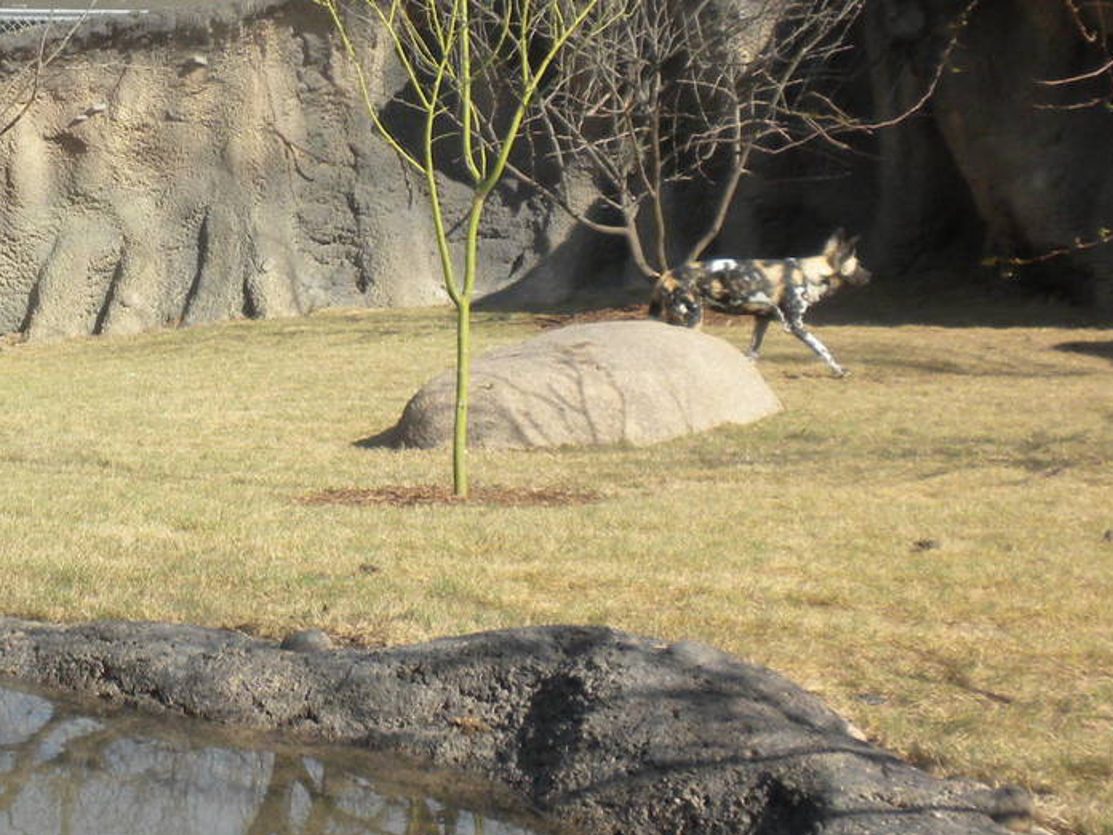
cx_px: 48
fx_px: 2733
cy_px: 333
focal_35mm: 85
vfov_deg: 17.3
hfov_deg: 22.3
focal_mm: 6.6
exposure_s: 1/532
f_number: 3.5
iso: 64
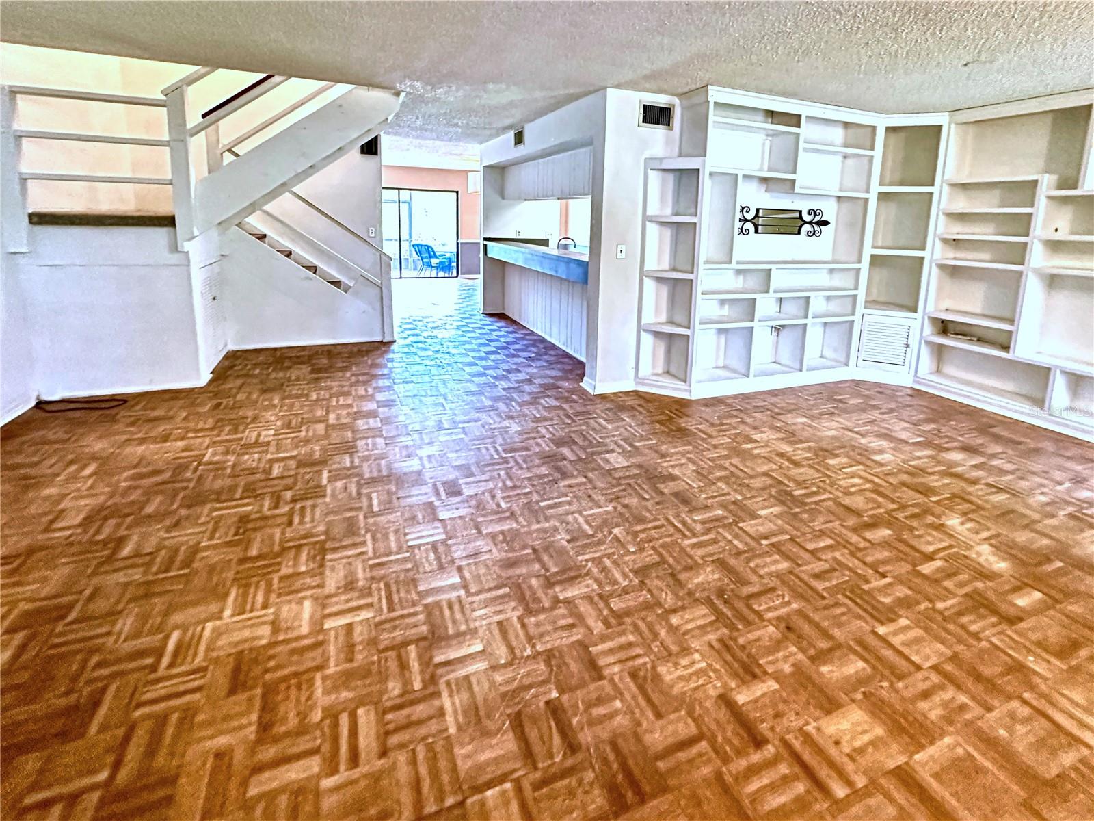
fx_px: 442
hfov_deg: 102.1
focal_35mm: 14
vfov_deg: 85.7
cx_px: 547
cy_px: 410
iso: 1000
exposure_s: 1/40
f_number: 2.2
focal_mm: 2.2
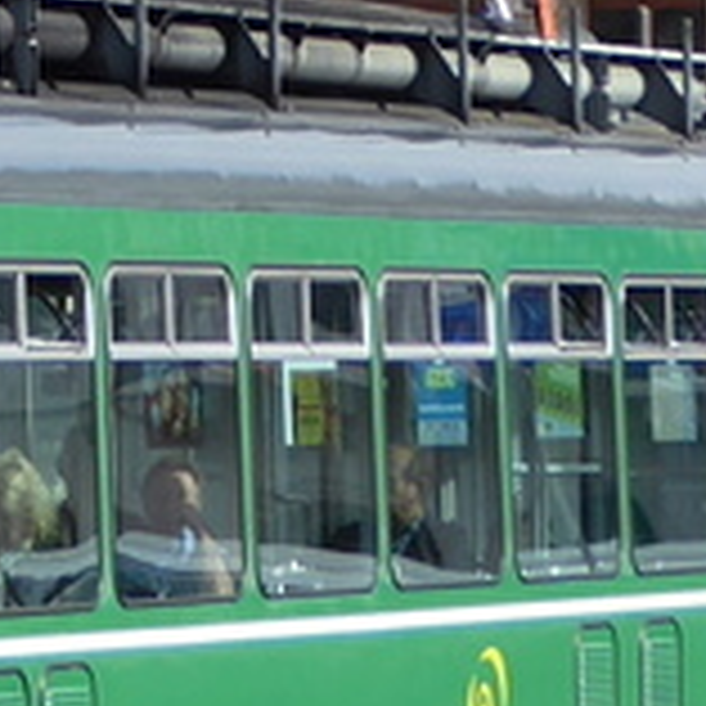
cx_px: -162
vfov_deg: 3.4
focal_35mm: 508
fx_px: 11722
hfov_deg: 3.4
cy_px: -337
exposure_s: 1/320
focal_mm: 12.5
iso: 80
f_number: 4.5
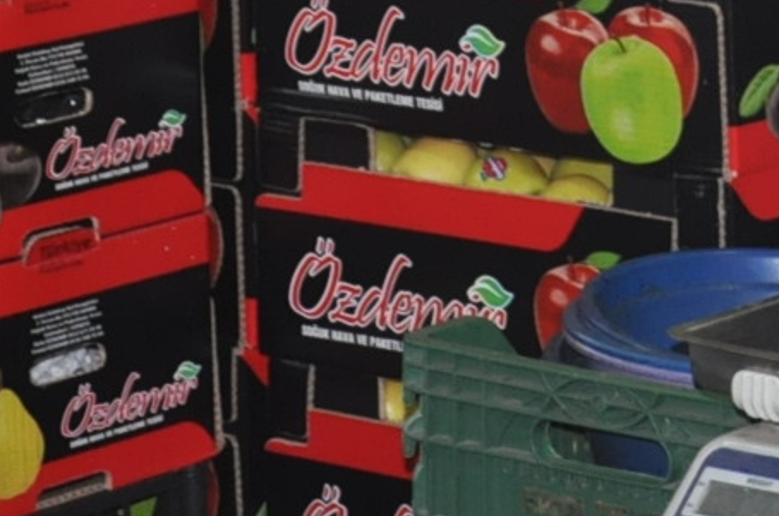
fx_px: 5206
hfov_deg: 8.3
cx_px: 1352
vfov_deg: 5.6
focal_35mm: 241
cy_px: -341
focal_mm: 34
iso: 800
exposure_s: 1/60
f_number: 4.2
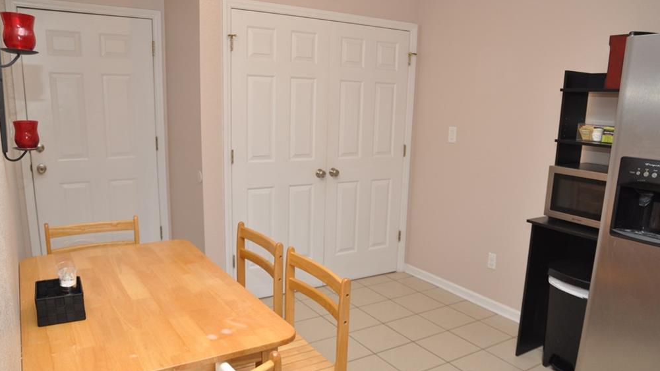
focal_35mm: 47
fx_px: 814
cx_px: 333
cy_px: 212
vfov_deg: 25.7
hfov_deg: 44.1
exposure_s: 1/60
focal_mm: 29
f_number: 5.6
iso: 640
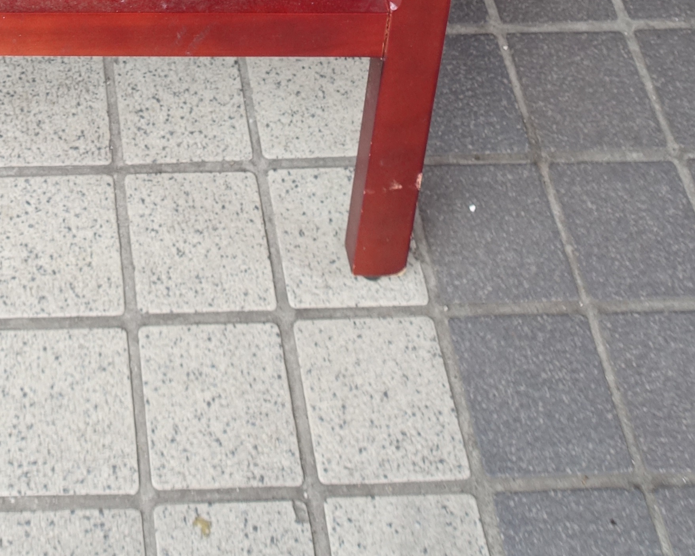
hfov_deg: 25.7
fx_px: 1440
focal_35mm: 70
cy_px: -517
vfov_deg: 16.9
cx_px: -12
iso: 125
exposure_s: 1/80
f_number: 4
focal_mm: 8.8
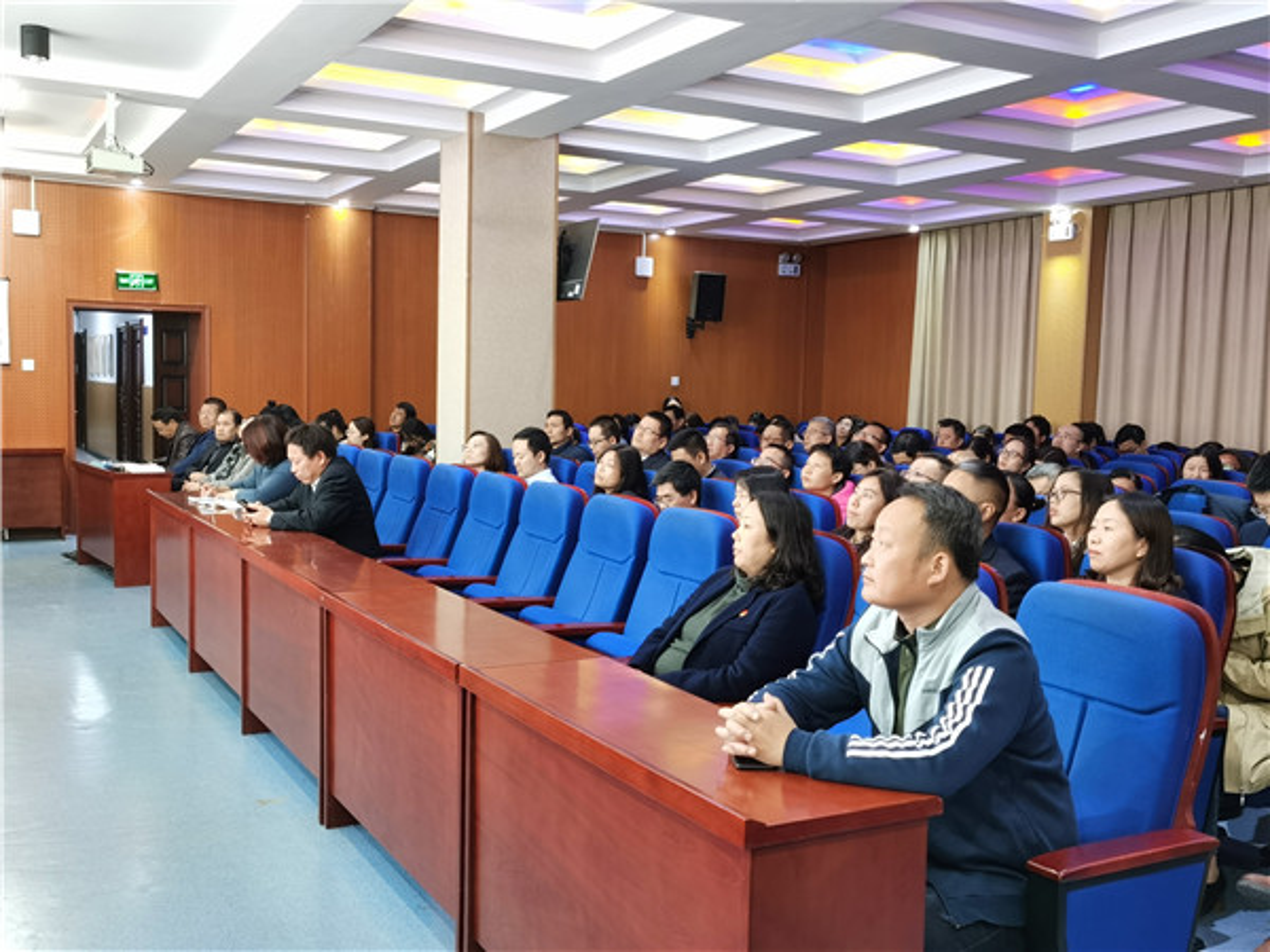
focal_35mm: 35
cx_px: 635
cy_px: 476
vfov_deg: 40.7
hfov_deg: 52.6
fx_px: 1284
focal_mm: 5.56
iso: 320
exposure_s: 1/40
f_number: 1.6
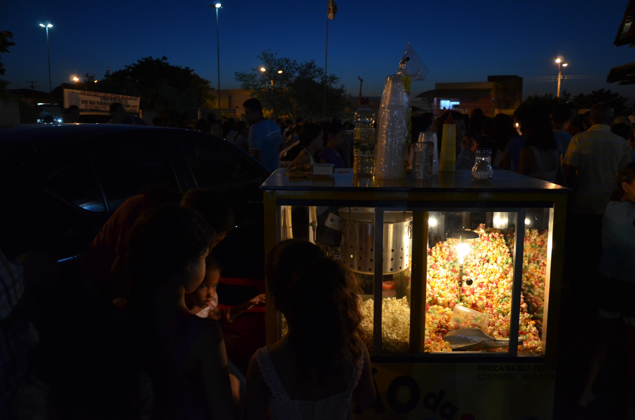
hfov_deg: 59.6
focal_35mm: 32
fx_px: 554
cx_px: 318
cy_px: 210
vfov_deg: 41.5
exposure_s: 1/30
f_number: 3.8
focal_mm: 21
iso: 1250
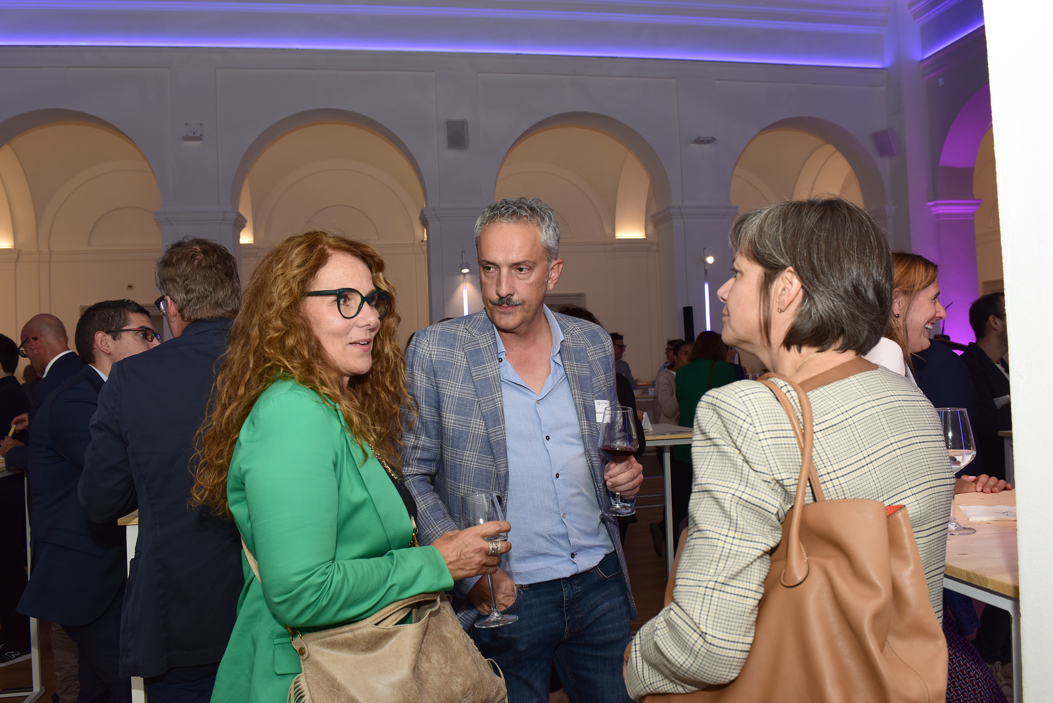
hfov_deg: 65.5
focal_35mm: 28
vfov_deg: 46.4
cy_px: 352
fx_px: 819
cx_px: 526
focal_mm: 28
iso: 500
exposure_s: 1/60
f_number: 6.3
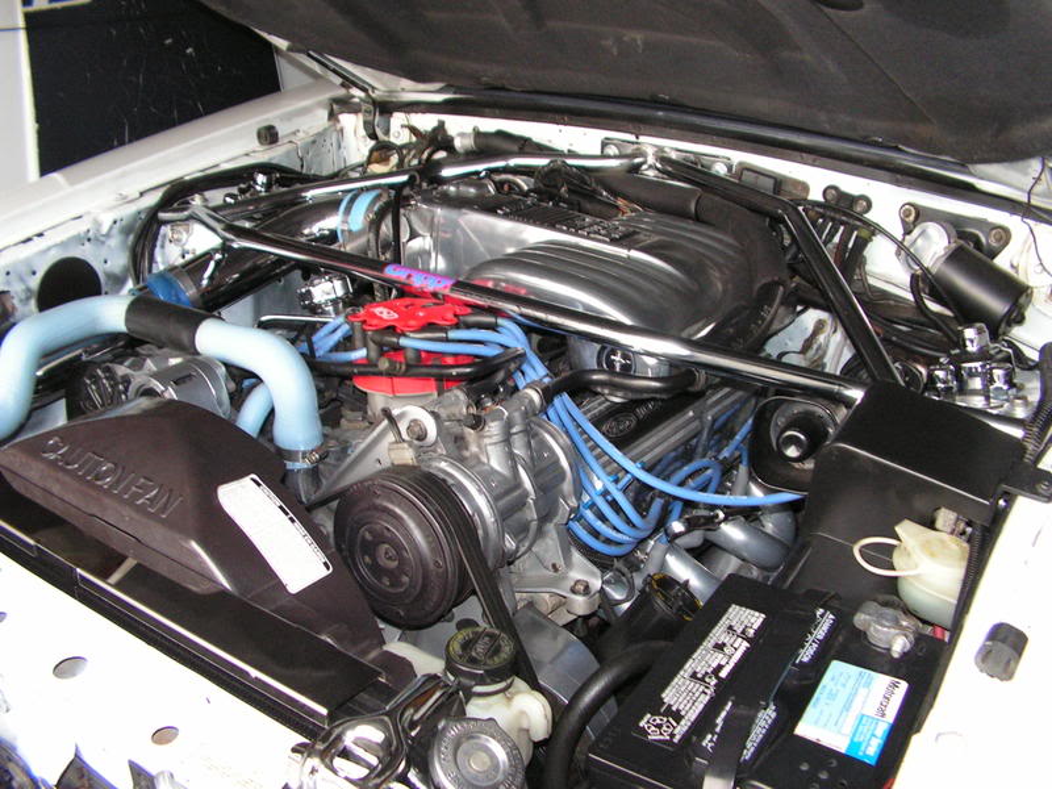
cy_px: 394
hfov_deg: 51.4
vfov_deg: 39.7
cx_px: 526
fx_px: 1094
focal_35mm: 36
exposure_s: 1/40
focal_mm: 6
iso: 200
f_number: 3.2
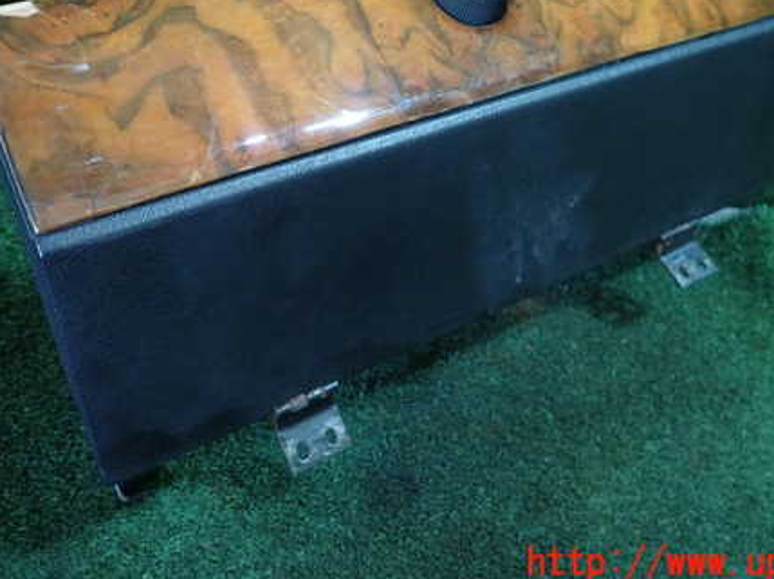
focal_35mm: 35
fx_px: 782
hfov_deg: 52.7
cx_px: 393
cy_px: 180
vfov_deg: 40.0
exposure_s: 1/30
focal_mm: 4.5
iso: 200
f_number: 2
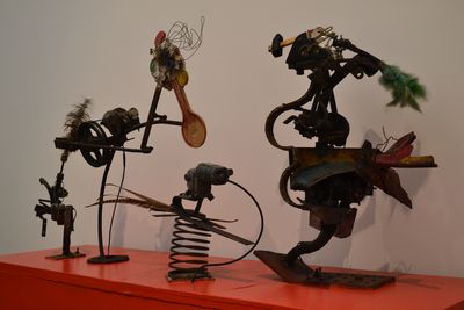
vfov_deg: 30.9
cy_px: 155
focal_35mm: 44
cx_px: 232
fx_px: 561
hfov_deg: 44.9
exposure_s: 1/15
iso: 800
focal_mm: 29
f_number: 5.6
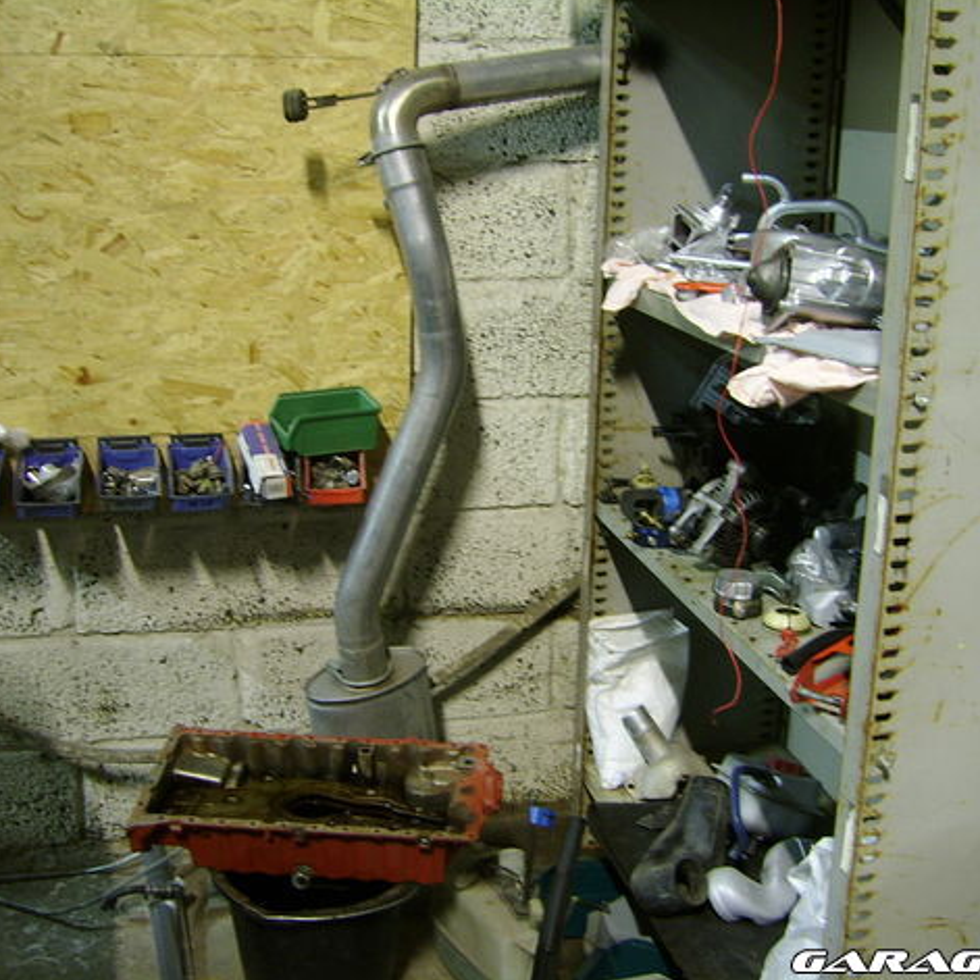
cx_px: 483
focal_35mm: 42
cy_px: 483
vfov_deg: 40.0
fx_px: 1345
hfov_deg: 40.0
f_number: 2.8
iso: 100
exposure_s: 1
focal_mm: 5.95
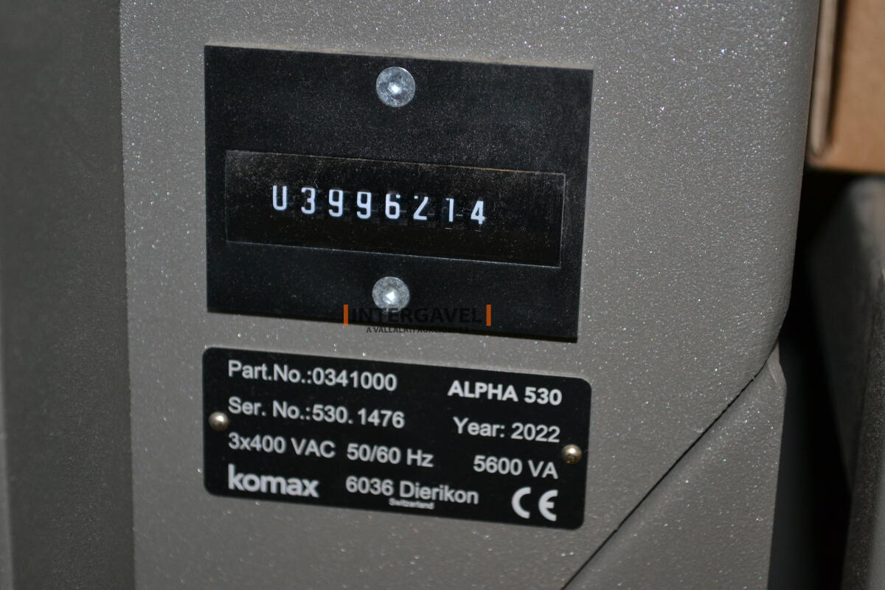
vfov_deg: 18.9
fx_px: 1770
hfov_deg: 28.1
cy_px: 295
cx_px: 442
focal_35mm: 72
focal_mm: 48
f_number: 5.6
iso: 640
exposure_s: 1/60
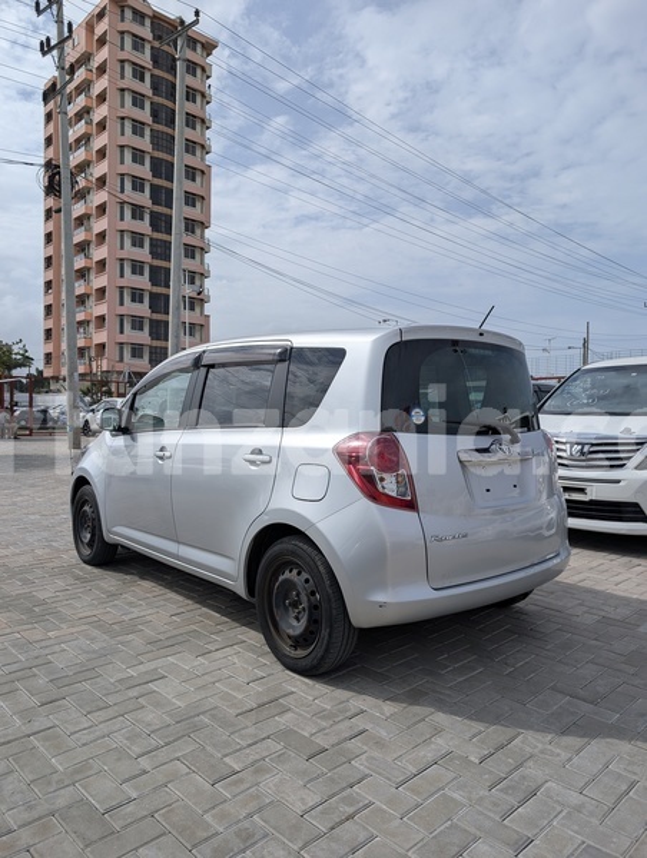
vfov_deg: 71.5
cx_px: 324
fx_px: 596
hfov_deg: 57.0
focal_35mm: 24
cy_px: 429
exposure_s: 1/2688
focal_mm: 6.9
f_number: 1.68
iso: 19
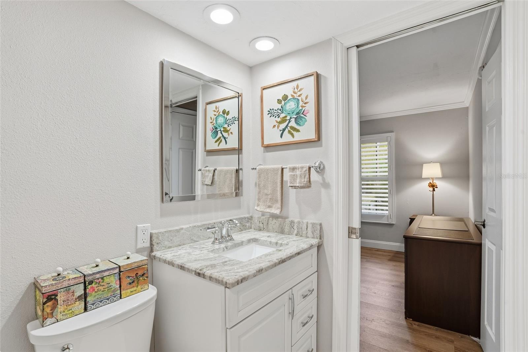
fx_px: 235
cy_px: 176
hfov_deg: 96.7
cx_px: 264
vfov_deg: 73.7
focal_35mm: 16
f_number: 9
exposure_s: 1/25
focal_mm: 16
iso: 200
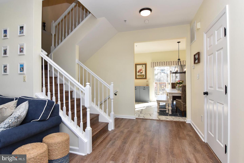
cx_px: 122
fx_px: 122
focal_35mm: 18
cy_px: 82
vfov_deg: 67.5
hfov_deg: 90.0
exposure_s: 1/160
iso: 800
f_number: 9
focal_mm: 12
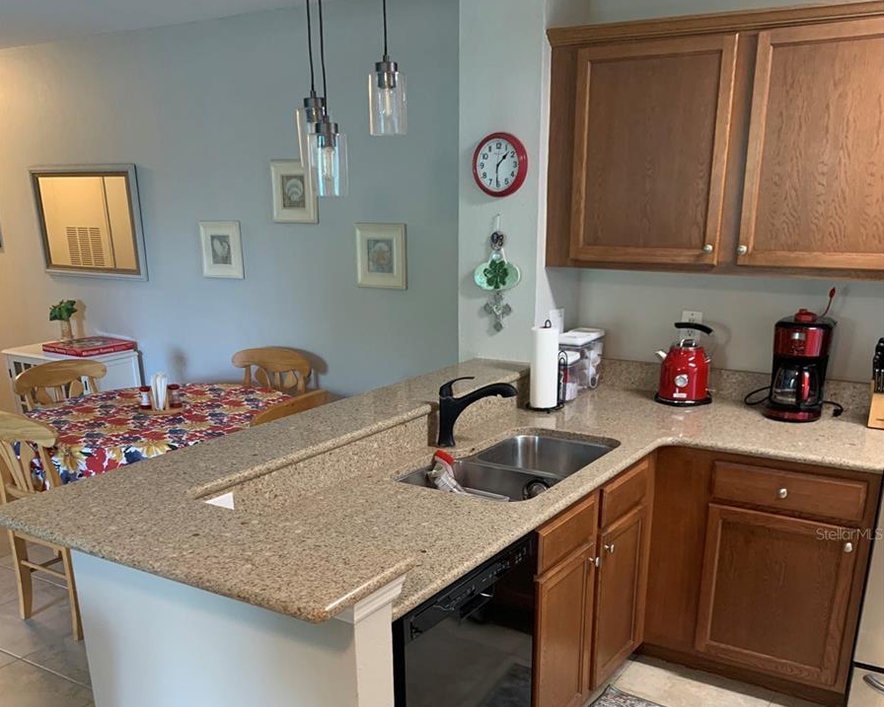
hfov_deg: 52.8
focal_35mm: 34
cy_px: 533
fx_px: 890
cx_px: 442
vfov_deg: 42.0
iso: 250
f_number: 1.8
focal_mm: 4.25
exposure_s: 1/60
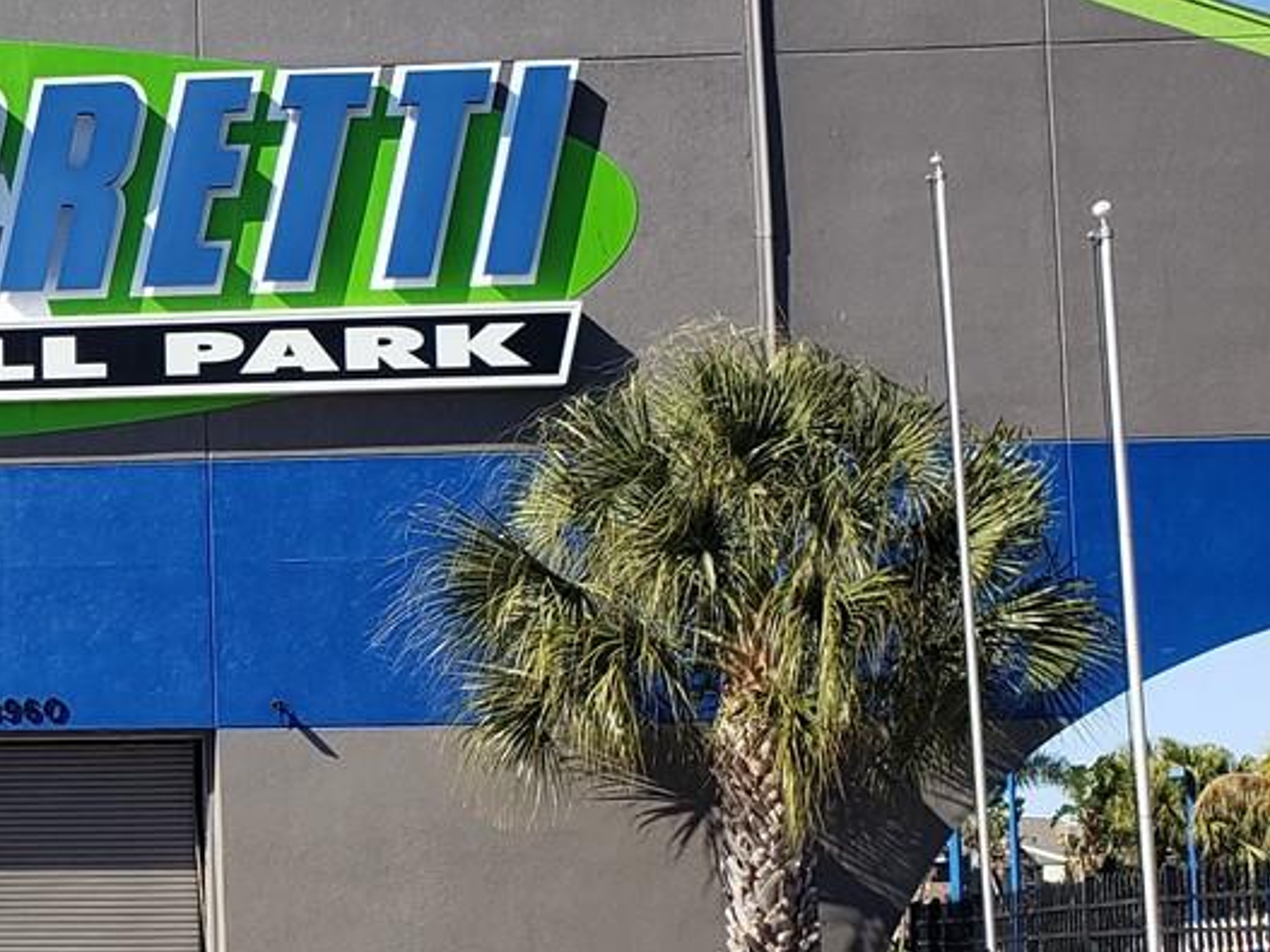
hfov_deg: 22.0
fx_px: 2898
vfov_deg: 18.5
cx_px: -424
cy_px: 788
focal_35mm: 79
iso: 50
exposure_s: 1/1061
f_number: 2.4
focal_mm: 4.3
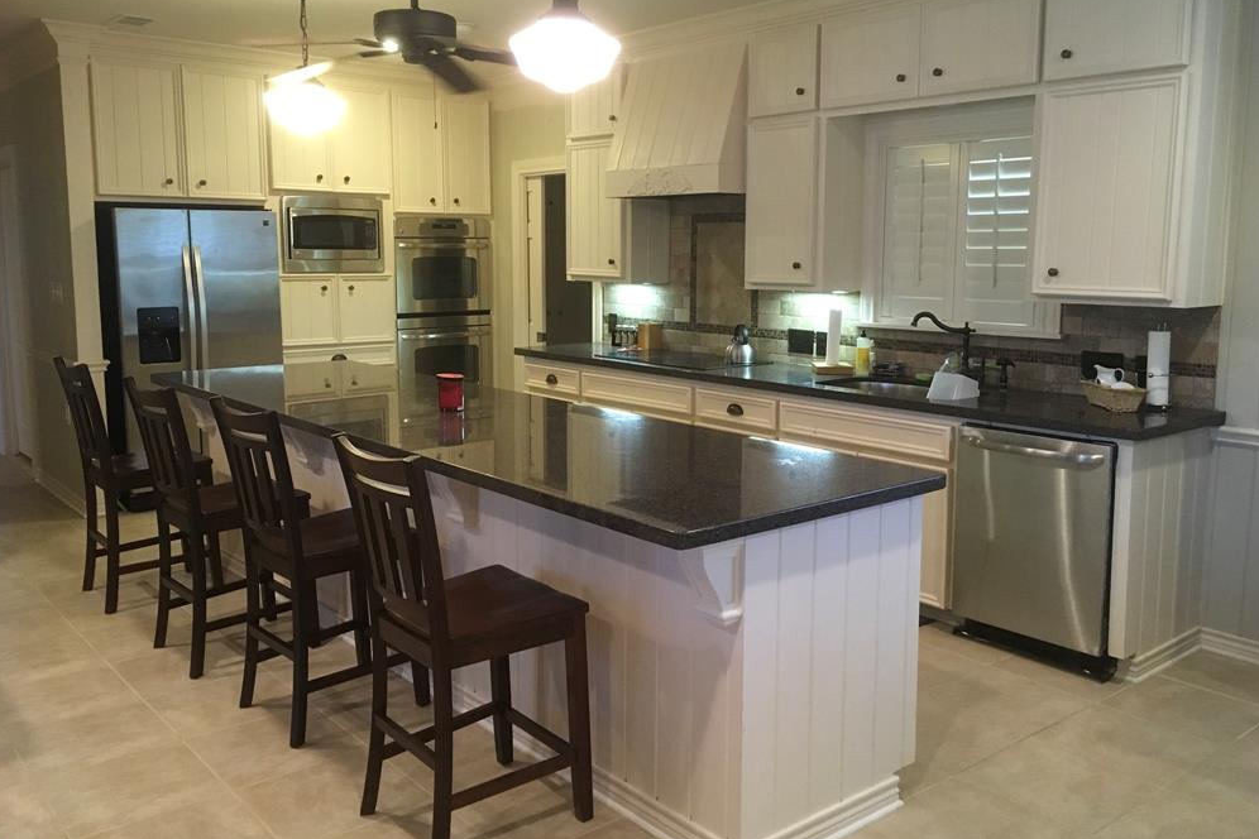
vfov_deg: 42.3
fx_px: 1084
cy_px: 388
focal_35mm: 31
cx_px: 636
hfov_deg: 60.3
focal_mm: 4.15
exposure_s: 1/30
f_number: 2.2
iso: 160
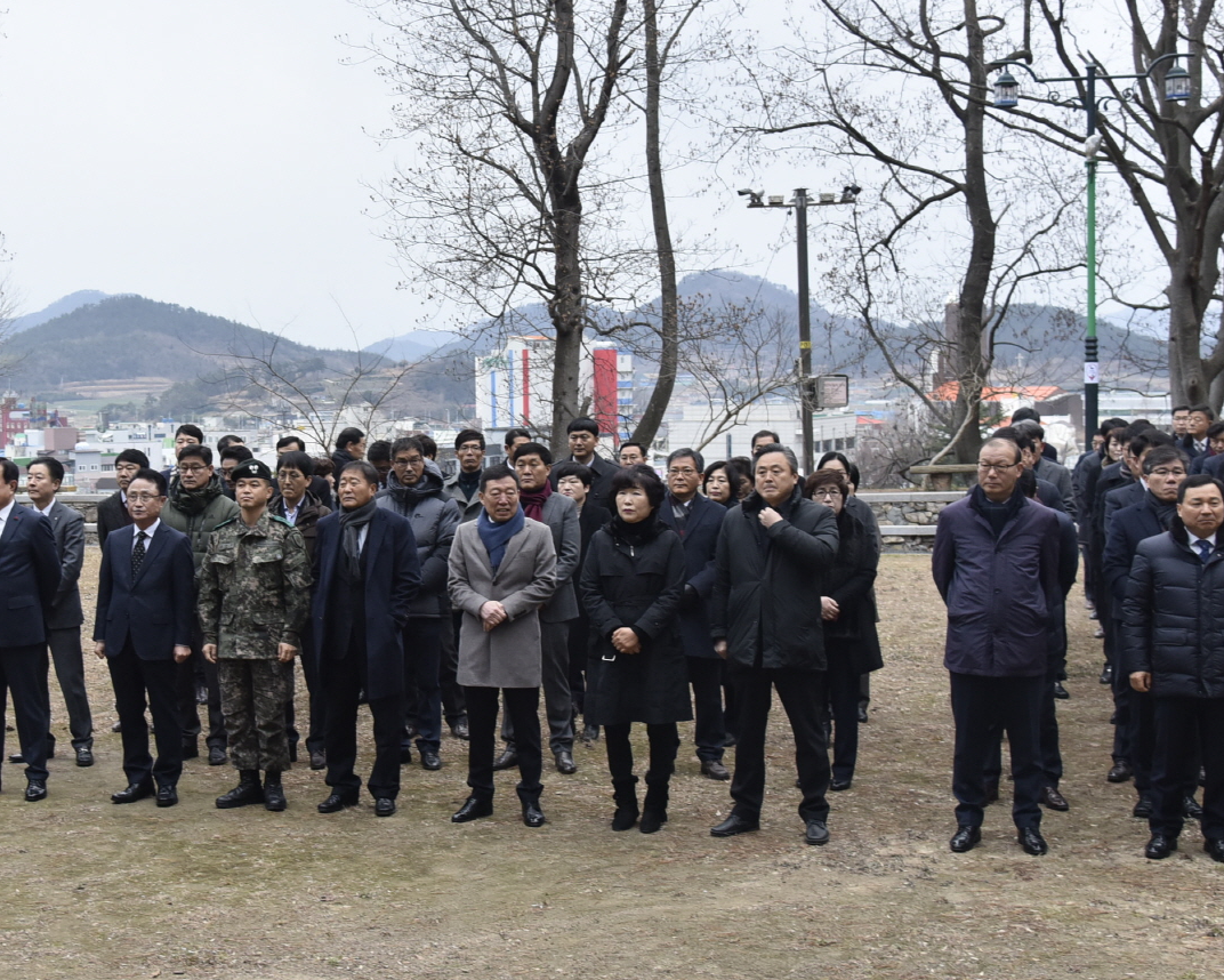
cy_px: 459
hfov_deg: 32.5
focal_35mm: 57
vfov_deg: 26.7
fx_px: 2065
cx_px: 347
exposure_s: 1/125
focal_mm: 31
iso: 800
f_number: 5
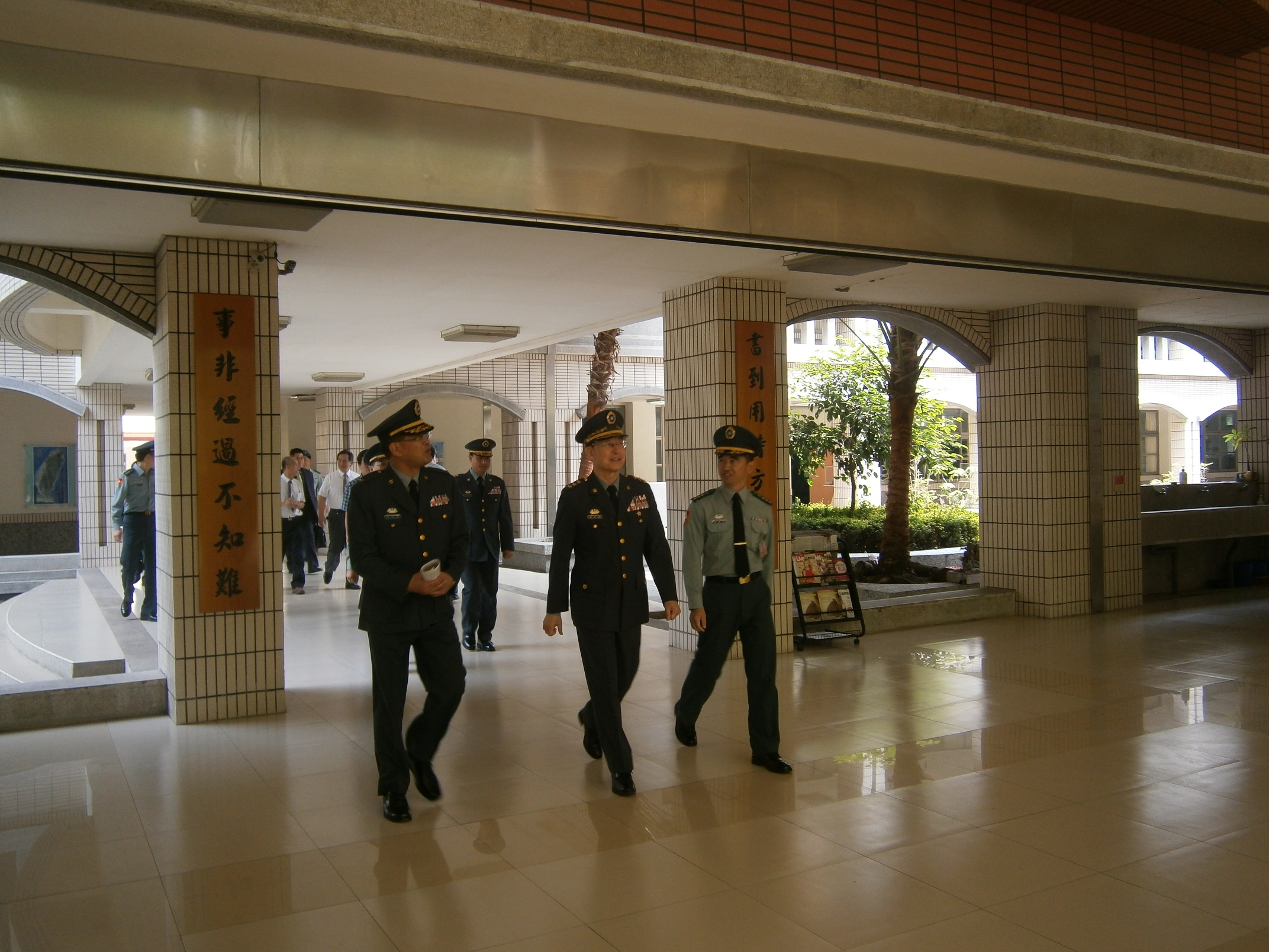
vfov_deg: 45.4
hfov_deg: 58.4
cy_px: 476
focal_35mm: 31
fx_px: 1136
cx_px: 634
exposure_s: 1/60
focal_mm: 5.5
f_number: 2.9
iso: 80
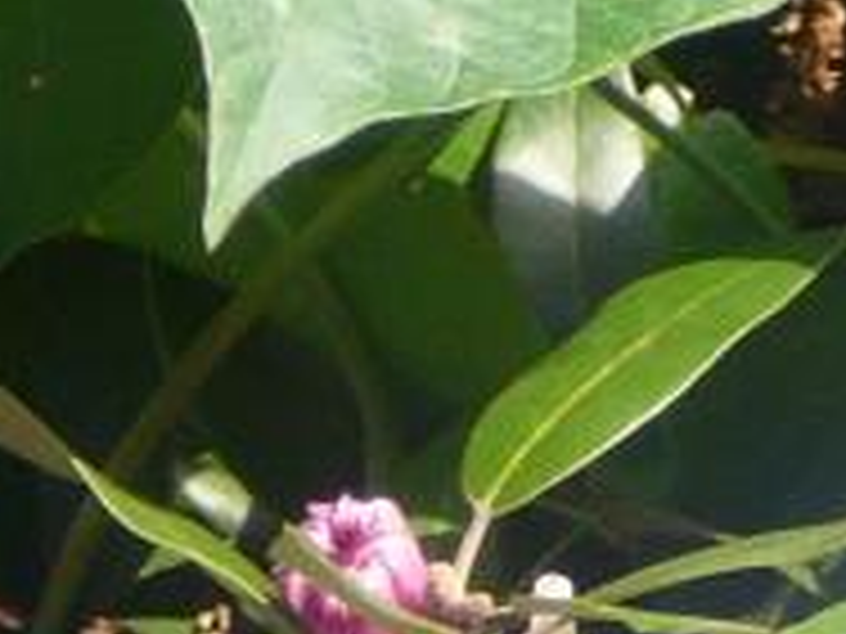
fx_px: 17083
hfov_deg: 2.8
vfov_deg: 2.1
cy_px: 1646
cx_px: 1076
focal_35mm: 699
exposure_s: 1/200
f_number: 3.9
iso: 80
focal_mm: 19
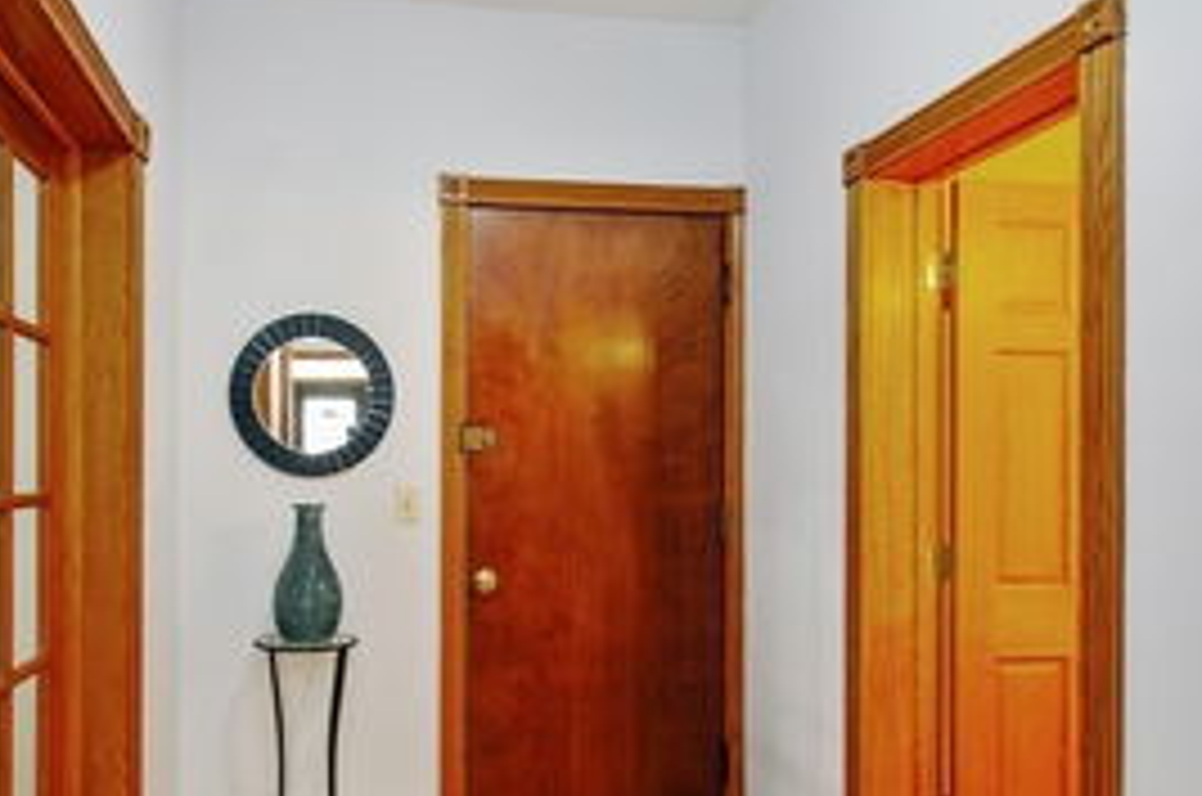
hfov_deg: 66.8
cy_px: 479
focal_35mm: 27
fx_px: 900
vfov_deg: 47.5
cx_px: 482
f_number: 8
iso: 200
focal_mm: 10
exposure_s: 1/5
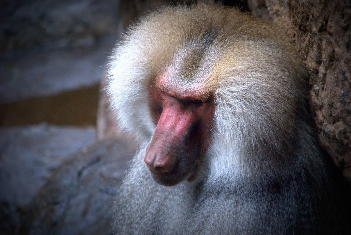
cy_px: 118
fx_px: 2929
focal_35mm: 300
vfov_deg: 4.6
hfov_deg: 6.9
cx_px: 176
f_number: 6.3
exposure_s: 1/500
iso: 1400
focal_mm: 200
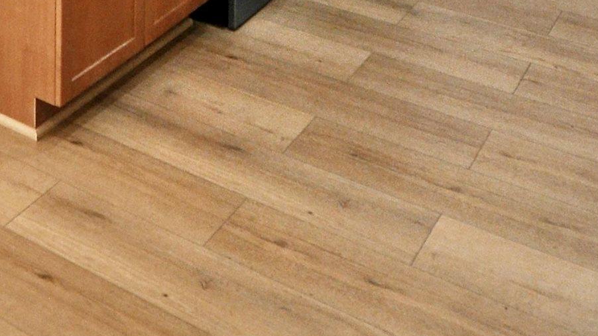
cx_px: 42
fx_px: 932
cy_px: -315
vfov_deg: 16.3
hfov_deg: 33.4
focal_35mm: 59
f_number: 5
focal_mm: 11
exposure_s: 1/100
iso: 400
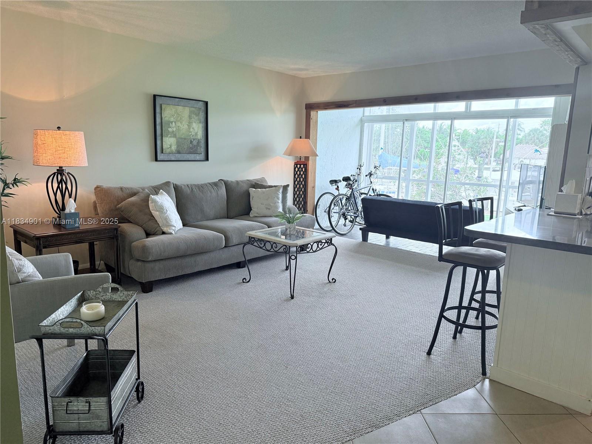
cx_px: 296
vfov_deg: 56.8
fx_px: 410
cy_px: 222
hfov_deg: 71.6
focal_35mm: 24
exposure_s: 1/212
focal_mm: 6.76
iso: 200
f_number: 1.78
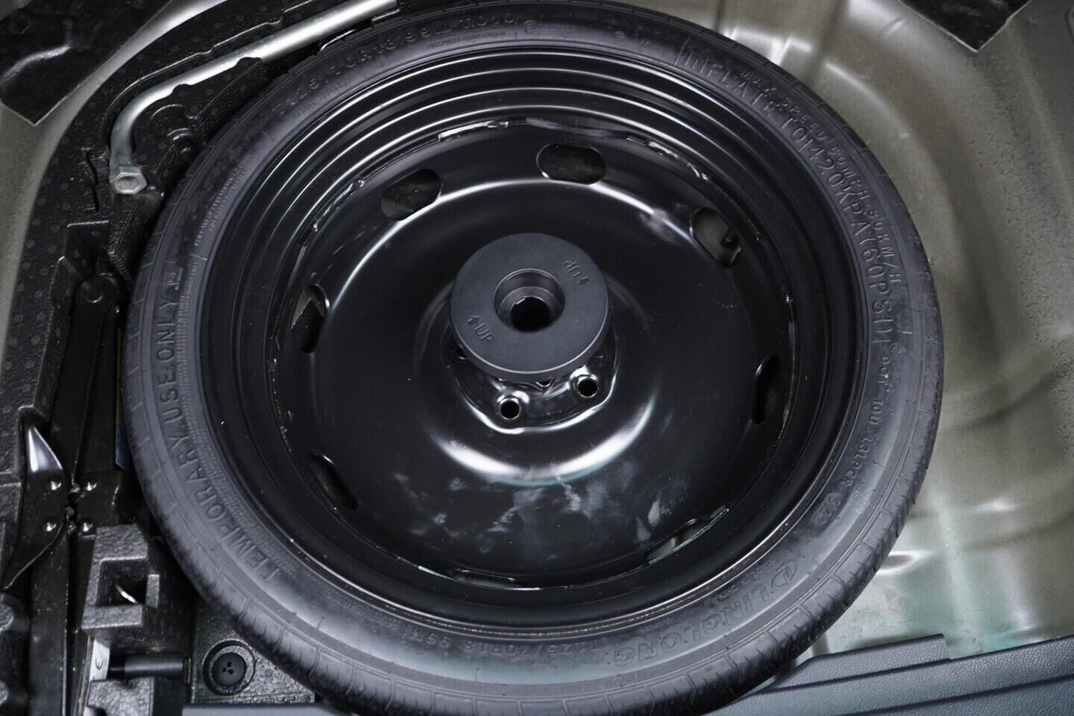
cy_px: 358
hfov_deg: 53.1
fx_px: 1074
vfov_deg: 36.9
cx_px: 537
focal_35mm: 36
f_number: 2.8
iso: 1000
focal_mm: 24
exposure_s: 1/40
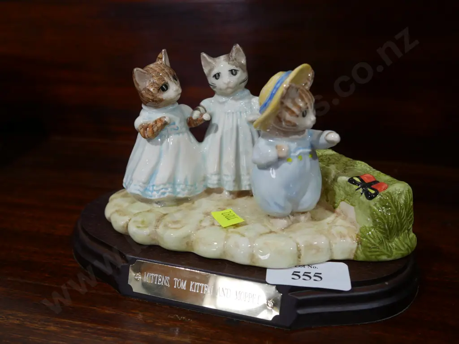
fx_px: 478
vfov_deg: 39.7
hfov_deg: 51.3
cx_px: 230
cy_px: 172
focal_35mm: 36
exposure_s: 1/60
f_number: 4
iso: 250
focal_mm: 18
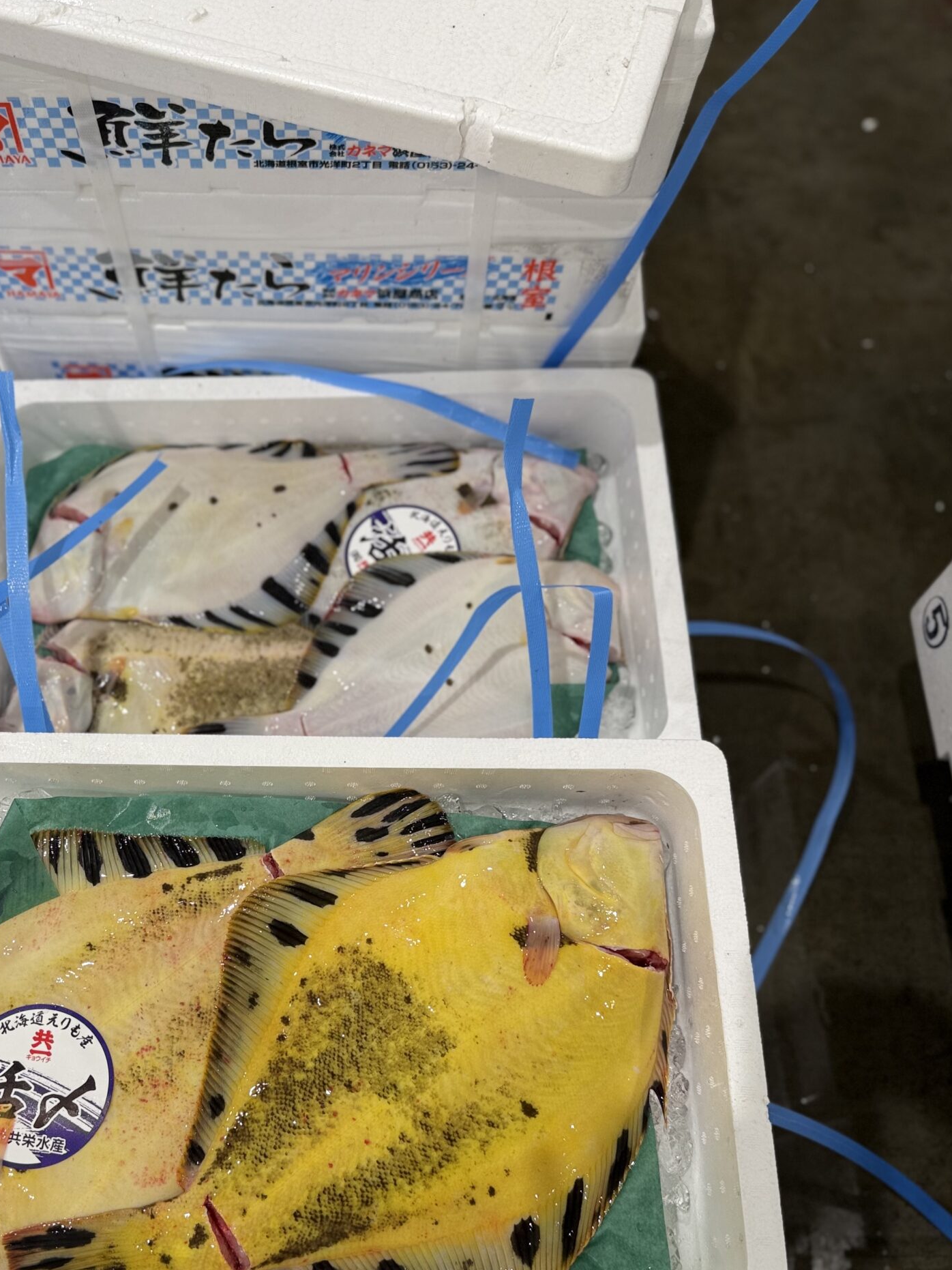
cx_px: 301
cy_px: 757
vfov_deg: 55.0
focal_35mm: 33
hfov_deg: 42.2
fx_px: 1210
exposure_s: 1/100
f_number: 1.78
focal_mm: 6.76
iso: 64
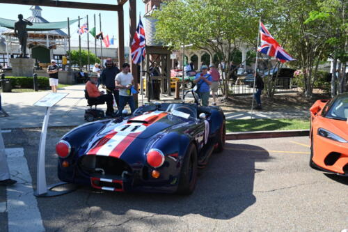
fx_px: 319
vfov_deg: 39.9
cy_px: 116
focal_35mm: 33
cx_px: 174
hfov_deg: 57.2
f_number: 5.6
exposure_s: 1/250
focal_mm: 33
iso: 110
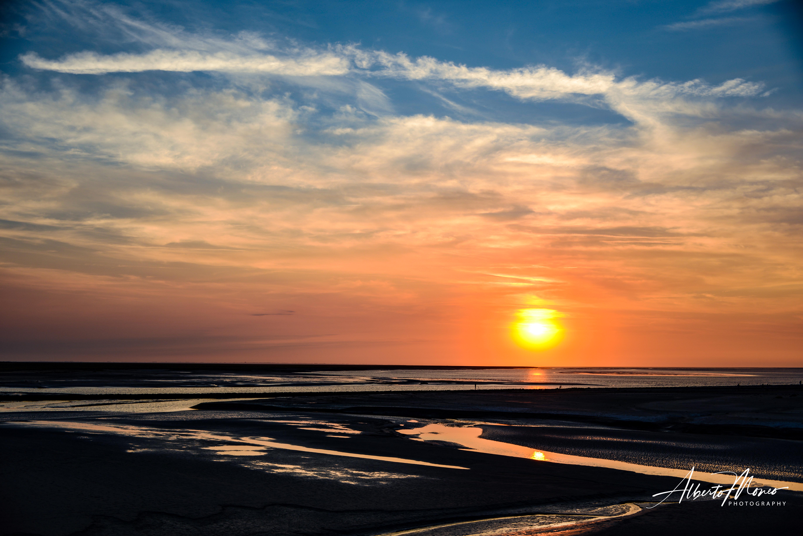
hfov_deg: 46.4
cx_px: 402
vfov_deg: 31.9
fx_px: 937
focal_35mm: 42
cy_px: 268
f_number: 4
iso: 50
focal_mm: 42
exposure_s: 1/320
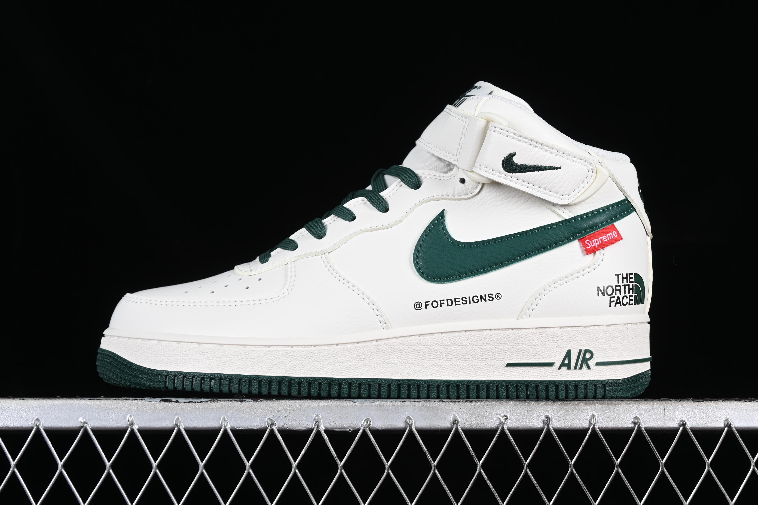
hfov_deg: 27.0
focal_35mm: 75
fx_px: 1579
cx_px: 379
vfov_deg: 18.2
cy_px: 252
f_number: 8
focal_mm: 50
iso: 160
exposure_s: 1/80
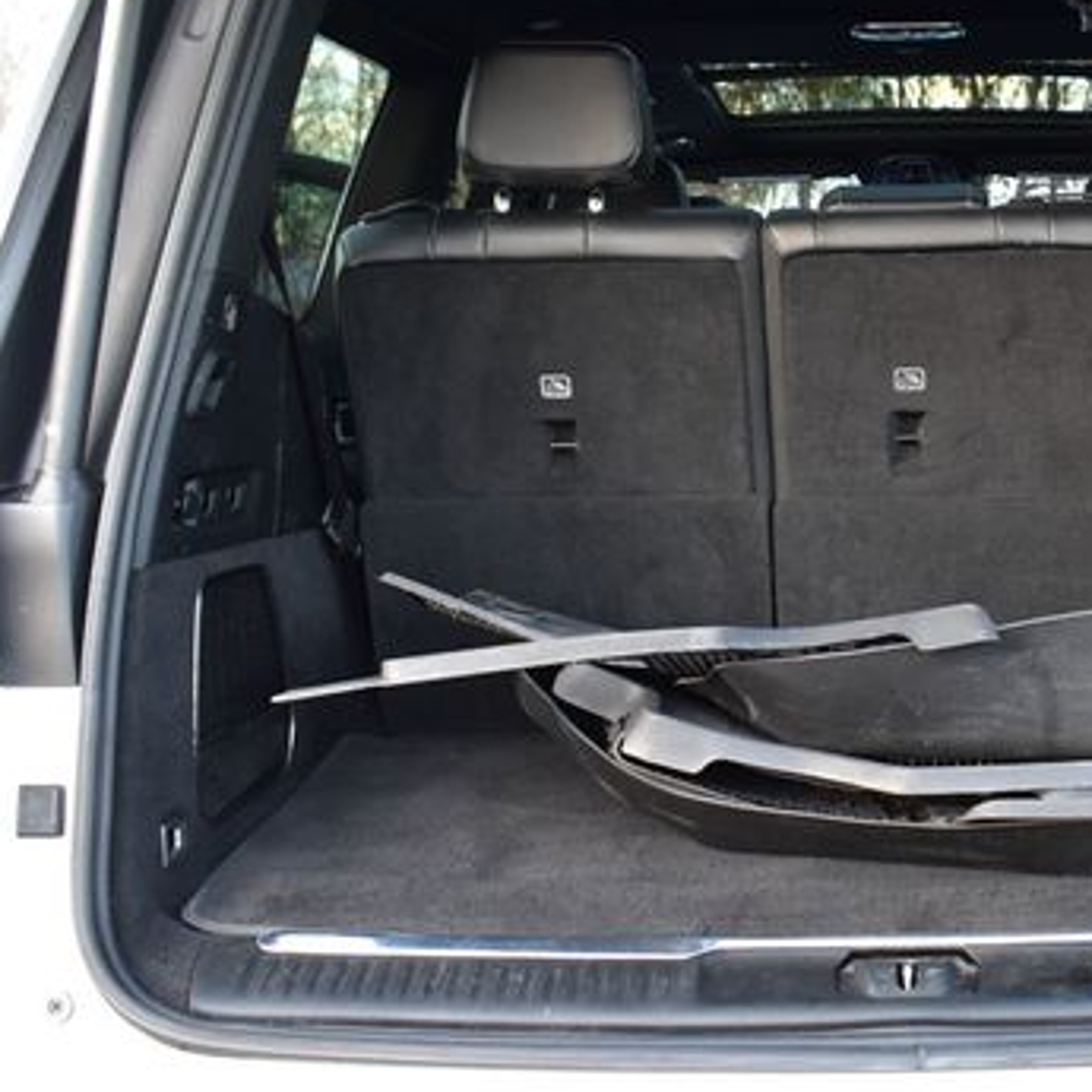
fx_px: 1856
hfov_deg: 31.4
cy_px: 478
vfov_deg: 32.7
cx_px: 956
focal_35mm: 52
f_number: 6.3
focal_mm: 22
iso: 800
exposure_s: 1/15
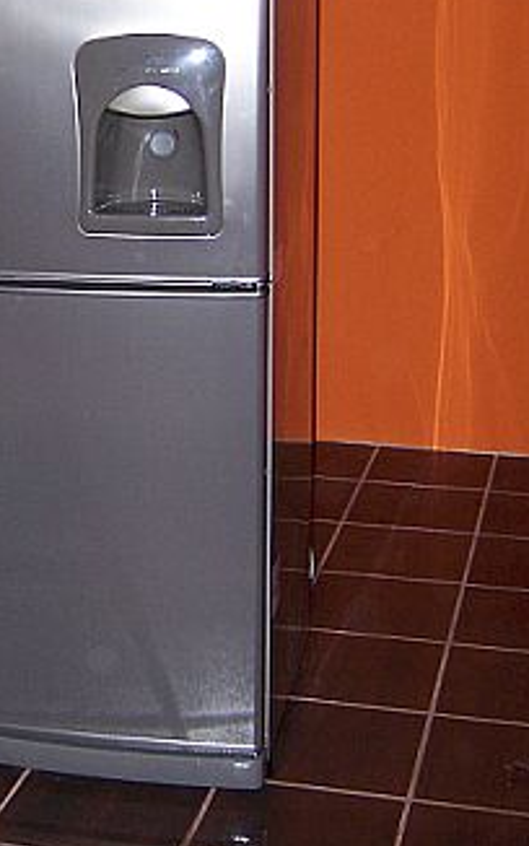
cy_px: 243
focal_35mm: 70
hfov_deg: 18.3
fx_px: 1613
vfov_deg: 29.0
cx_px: 61
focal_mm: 6.2
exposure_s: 1/60
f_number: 2.8
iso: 125
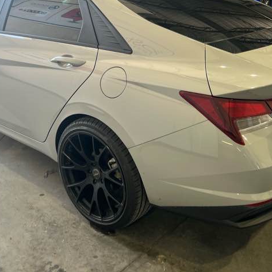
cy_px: 96
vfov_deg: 37.2
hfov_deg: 37.5
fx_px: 400
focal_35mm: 45
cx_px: 130
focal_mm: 5.7
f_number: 1.5
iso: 50
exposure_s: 1/121
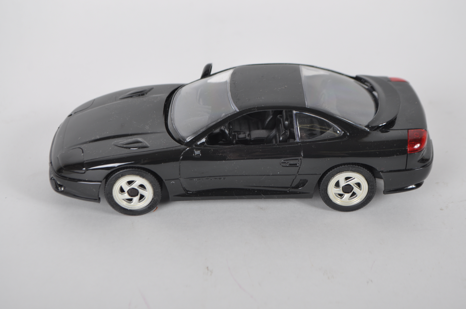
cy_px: 154
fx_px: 970
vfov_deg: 18.1
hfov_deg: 27.0
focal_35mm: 75
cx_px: 233
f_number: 9
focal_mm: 50
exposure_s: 1/125
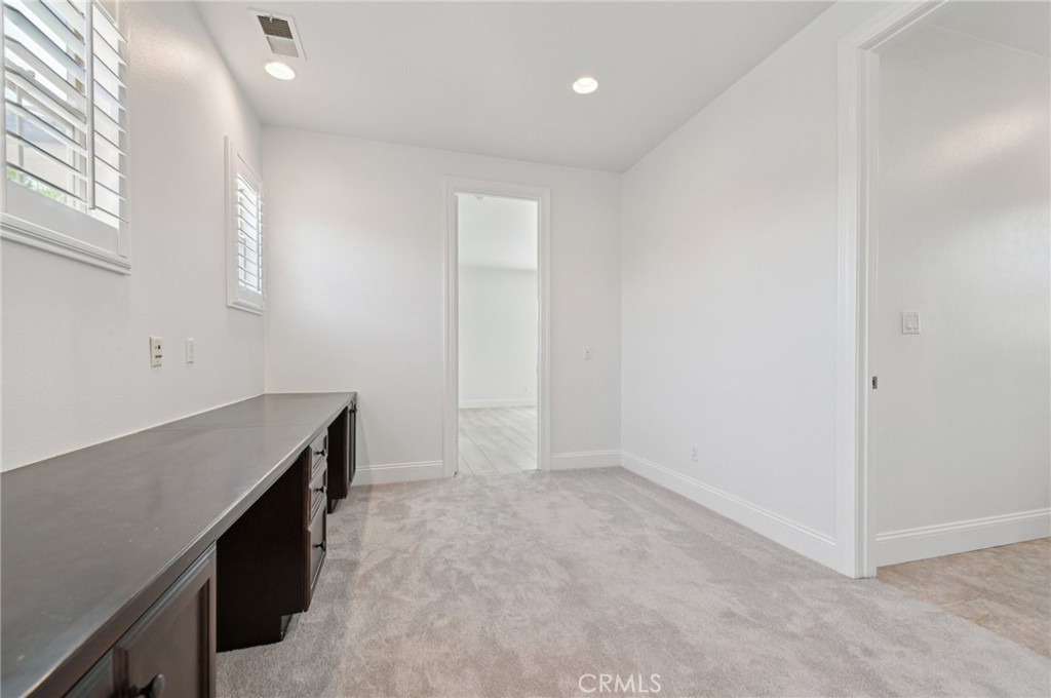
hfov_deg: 100.5
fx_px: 437
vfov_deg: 77.2
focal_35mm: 15
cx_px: 526
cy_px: 349
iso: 250
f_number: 8
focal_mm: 15
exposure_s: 1/8
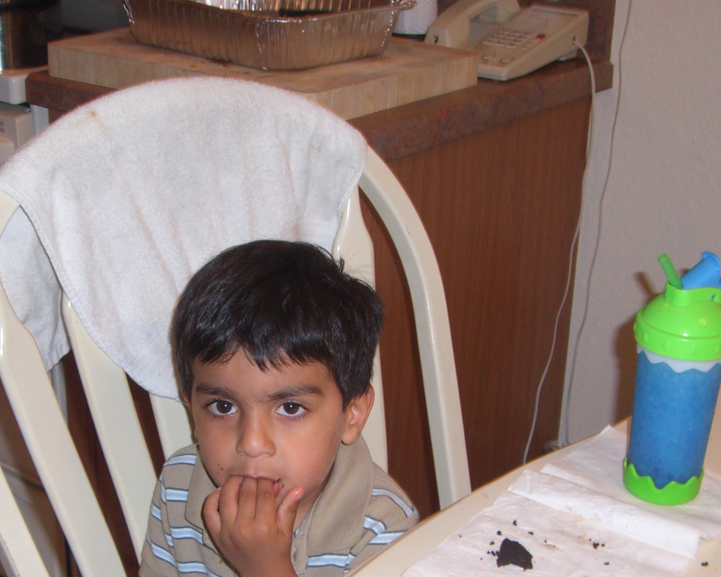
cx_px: 335
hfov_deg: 30.5
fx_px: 1323
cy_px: 434
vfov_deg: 24.3
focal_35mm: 62
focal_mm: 6.2
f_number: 2.7
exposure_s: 1/60
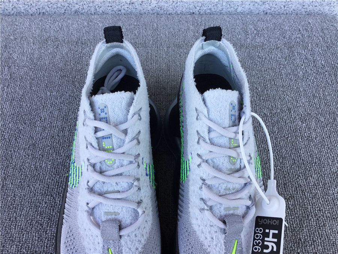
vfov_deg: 45.4
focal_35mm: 31
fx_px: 303
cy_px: 127
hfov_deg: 58.4
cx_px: 169
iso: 25
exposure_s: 1/100
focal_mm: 3.3
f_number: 2.4
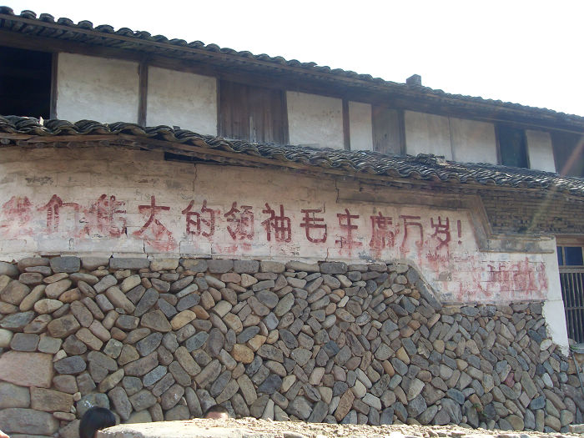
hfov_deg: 50.1
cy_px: 219
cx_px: 292
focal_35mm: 37
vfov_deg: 38.7
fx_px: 624
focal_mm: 6.3
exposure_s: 1/60
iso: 80
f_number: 7
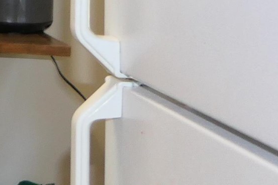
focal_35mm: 132
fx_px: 1019
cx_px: -320
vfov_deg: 10.0
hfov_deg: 13.0
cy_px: -96
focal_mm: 8.8
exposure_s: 1/60
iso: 500
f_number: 2.8
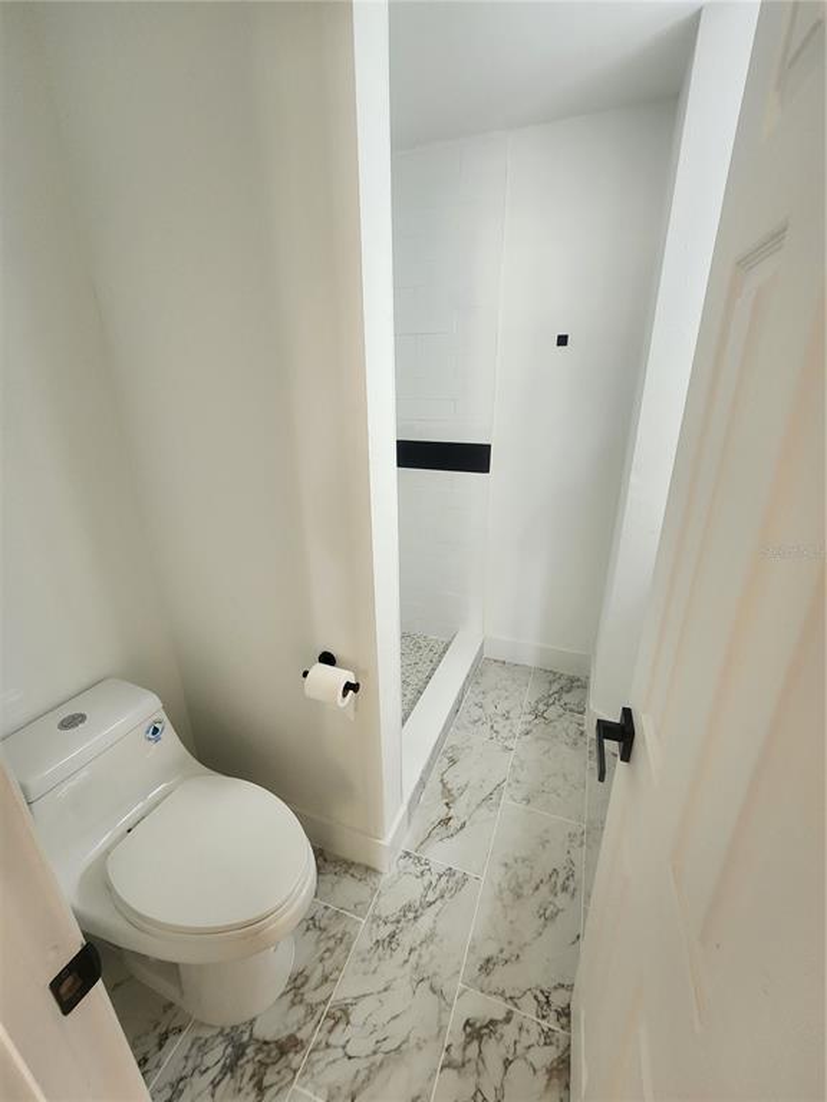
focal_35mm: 13
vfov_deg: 106.2
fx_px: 414
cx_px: 414
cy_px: 551
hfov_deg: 89.9
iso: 320
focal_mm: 2.2
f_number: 2.2
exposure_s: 1/40
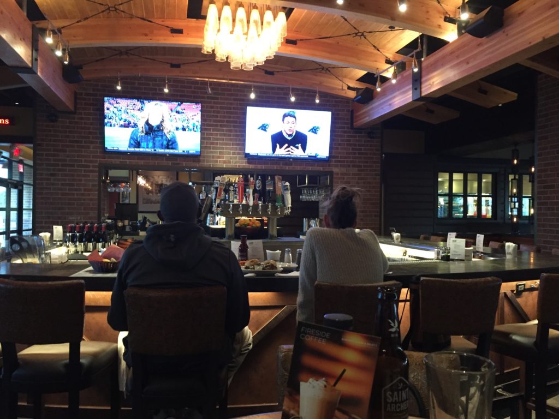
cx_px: 280
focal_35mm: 29
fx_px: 468
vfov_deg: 48.2
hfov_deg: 61.7
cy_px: 210
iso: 250
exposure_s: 1/17
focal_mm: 4.15
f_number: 2.2
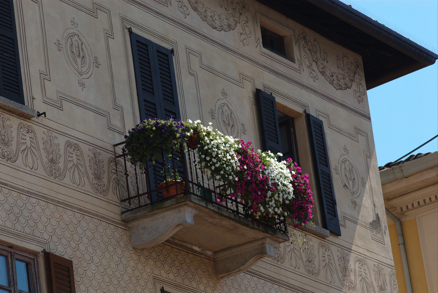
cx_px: 219
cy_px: 146
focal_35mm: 218
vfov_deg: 6.3
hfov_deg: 9.4
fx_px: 2650
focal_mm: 145
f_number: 9
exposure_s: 1/1000
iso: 800
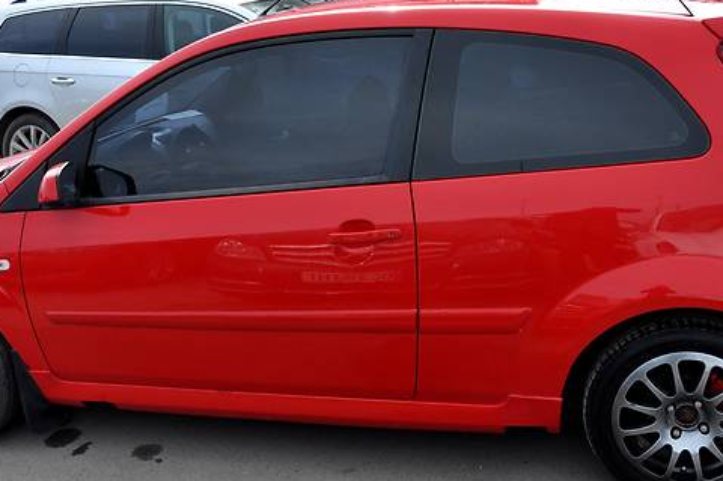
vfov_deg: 29.7
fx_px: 903
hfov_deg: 43.6
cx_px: 363
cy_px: 186
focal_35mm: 45
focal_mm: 18
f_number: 11
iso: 500
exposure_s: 1/500
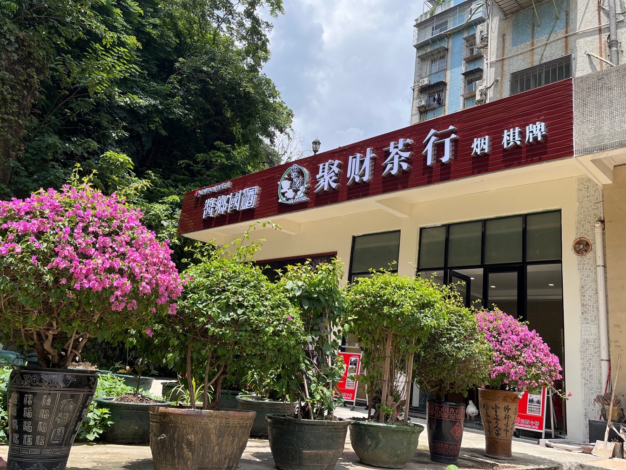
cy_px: 215
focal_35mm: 29
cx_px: 328
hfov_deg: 61.6
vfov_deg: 48.2
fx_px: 524
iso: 50
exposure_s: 1/1890
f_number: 1.6
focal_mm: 5.1
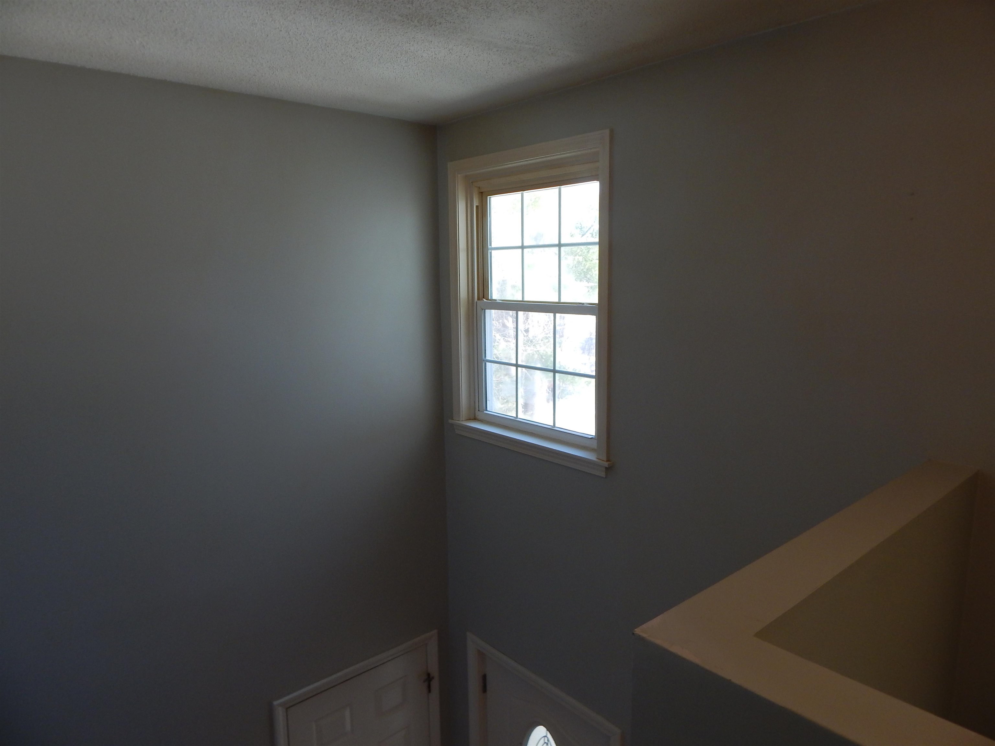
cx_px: 498
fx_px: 632
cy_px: 373
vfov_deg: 61.1
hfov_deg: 76.4
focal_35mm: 22
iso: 125
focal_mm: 4
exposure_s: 1/60
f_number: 3
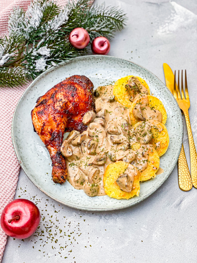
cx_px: 98
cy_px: 132
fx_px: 395
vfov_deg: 36.8
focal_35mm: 52
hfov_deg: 28.0
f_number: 2
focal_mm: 6
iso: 80
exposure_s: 1/120
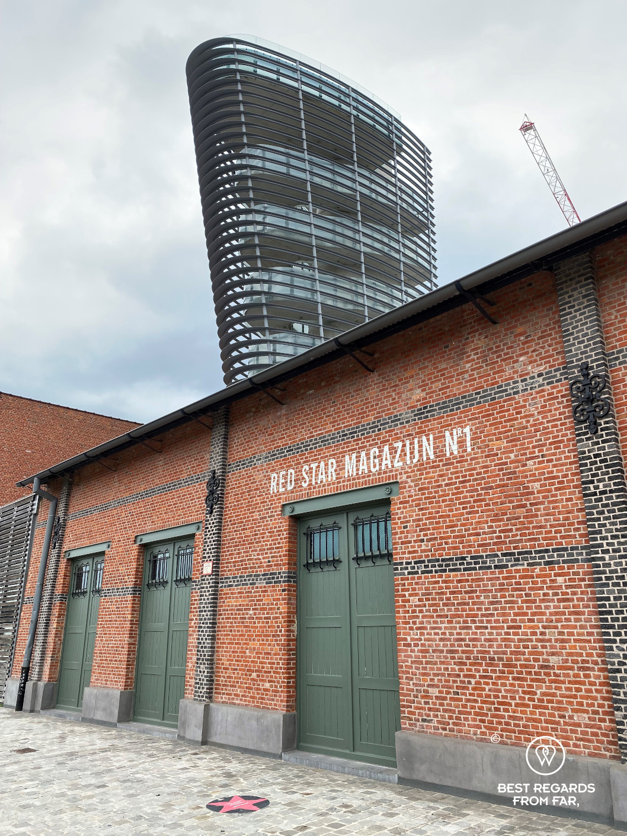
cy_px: 418
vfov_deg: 67.3
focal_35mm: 26
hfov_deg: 53.1
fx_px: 628
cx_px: 314
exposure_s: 1/864
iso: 32
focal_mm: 4.25
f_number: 1.8
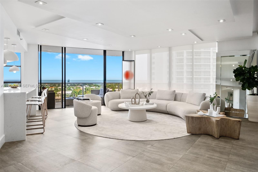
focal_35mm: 24
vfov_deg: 53.1
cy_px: 86
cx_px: 129
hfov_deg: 73.8
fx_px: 172
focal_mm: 16
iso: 200
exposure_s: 1/60
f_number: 8
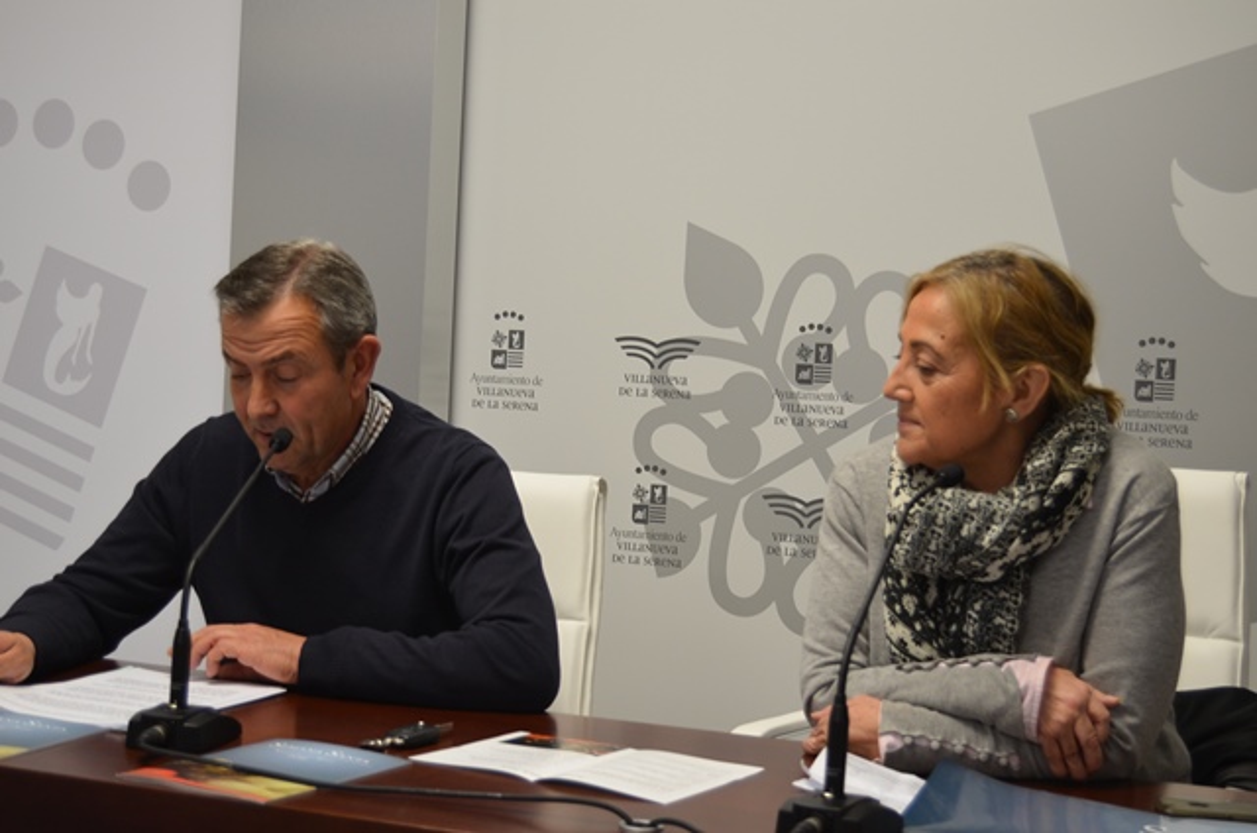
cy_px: 416
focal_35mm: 57
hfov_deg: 35.1
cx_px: 628
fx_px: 1986
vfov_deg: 23.7
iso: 500
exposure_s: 1/60
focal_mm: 38
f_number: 4.8
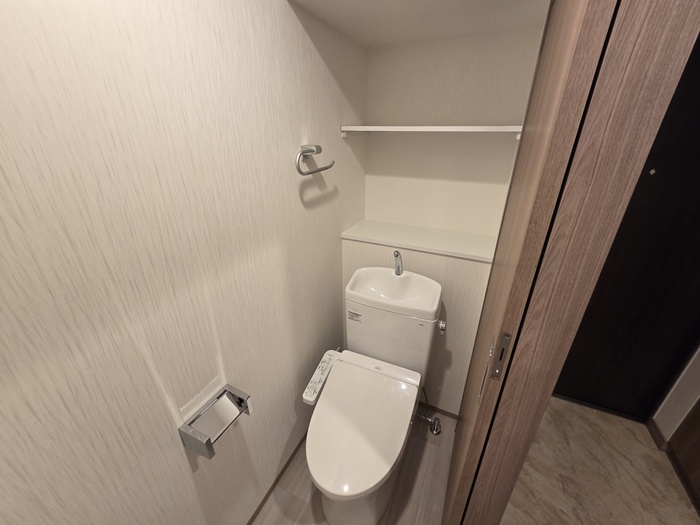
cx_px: 350
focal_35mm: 13
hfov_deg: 106.2
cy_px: 262
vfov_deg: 89.9
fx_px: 263
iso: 160
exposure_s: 1/60
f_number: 2.2
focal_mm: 2.2
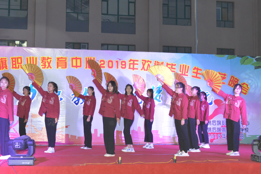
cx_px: 124
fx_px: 420
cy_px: 91
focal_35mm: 58
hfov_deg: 34.5
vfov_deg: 23.4
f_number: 8
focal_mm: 48
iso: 6400
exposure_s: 1/60
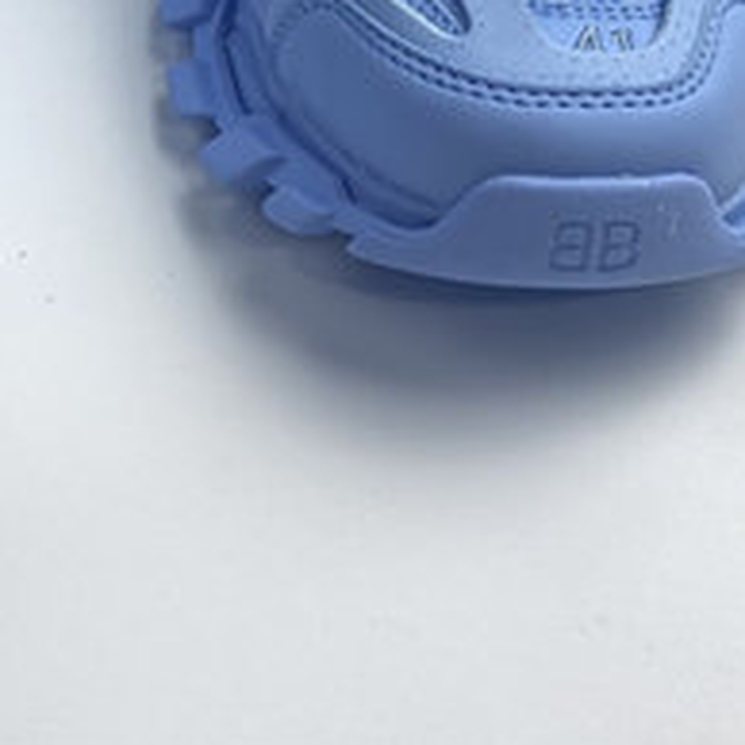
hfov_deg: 20.4
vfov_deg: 19.1
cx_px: 50
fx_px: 2021
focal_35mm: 83
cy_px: -255
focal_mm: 4.25
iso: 32
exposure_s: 1/100
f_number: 1.8
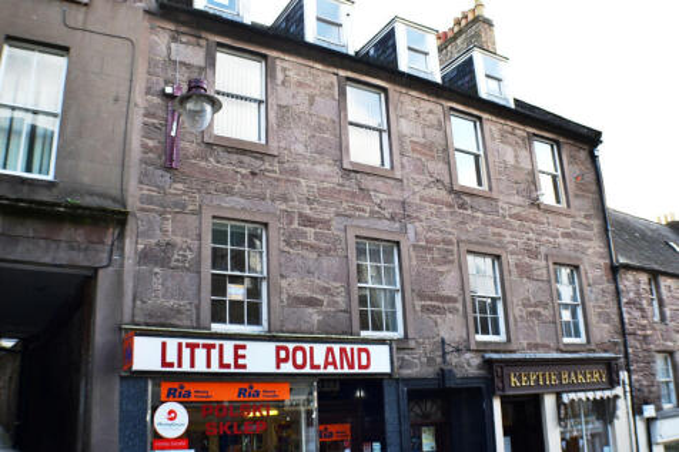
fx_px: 792
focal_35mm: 42
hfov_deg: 46.4
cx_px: 340
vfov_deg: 31.9
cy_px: 226
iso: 100
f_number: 4.5
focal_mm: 28
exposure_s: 1/125
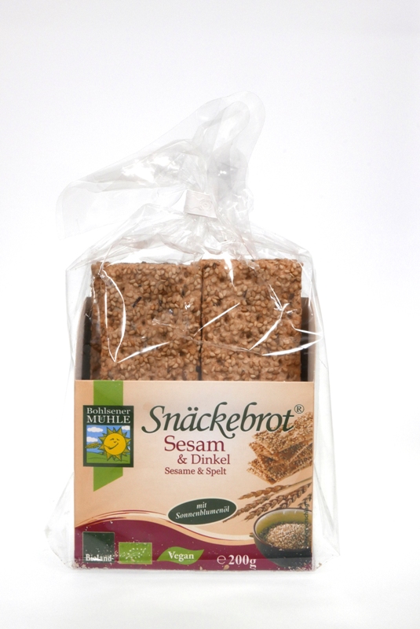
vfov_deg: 44.5
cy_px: 314
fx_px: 768
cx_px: 210
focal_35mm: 44
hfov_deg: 30.6
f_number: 16
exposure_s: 1/50
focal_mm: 19.9
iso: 800
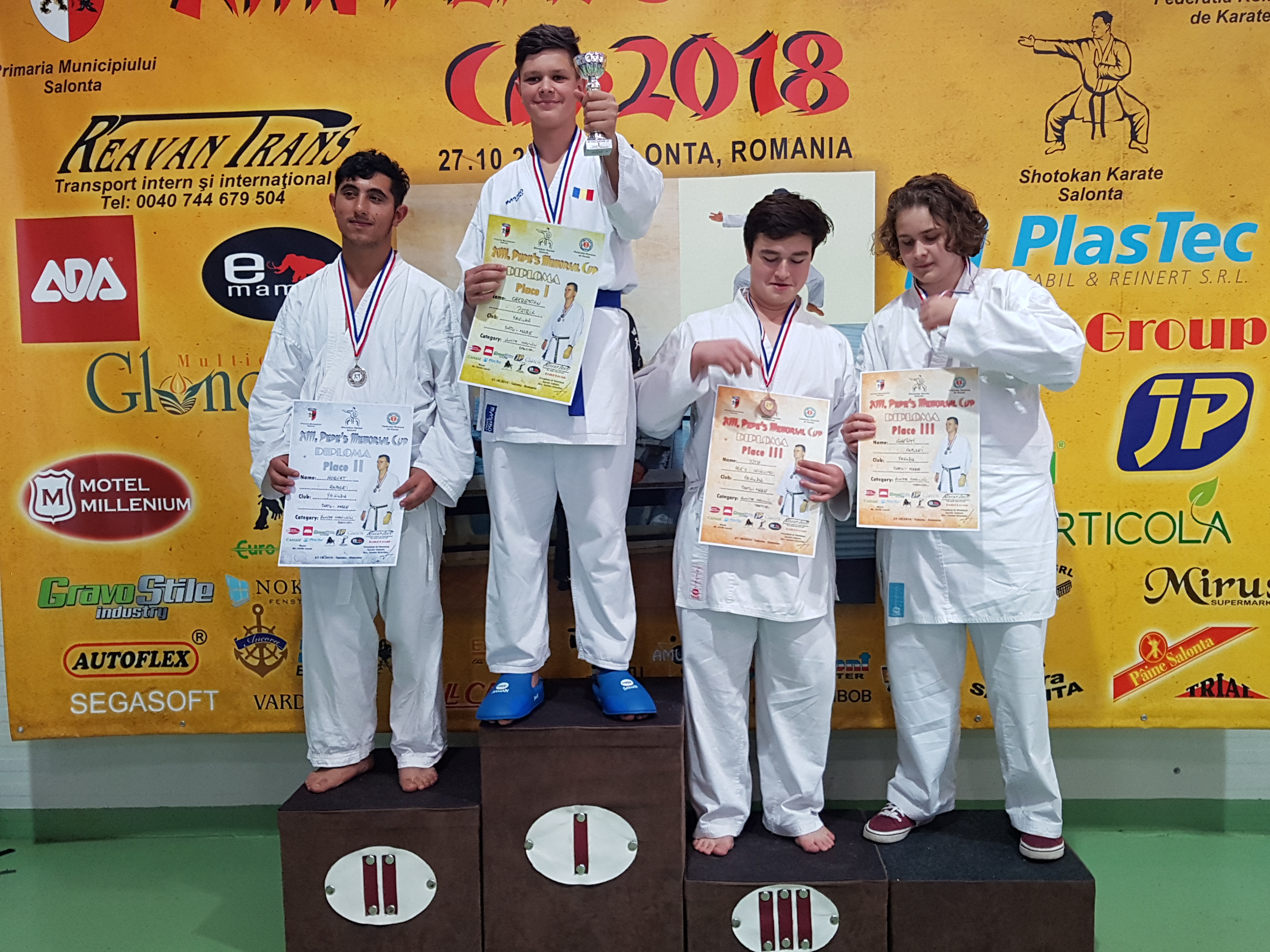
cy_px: 476
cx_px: 635
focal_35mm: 26
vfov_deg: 53.1
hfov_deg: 67.3
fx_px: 954
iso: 200
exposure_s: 1/50
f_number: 1.7
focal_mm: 4.2
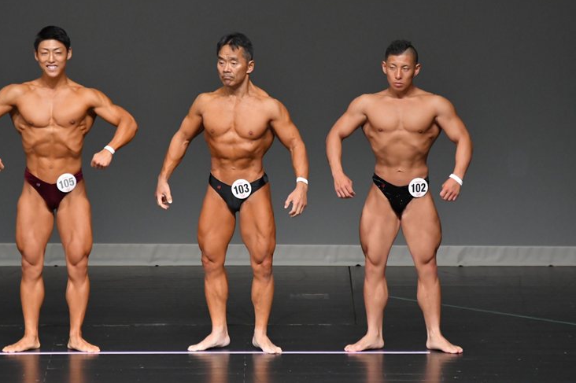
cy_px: 181
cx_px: 289
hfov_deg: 5.2
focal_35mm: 397
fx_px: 6348
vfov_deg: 3.5
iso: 5000
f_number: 5.6
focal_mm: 250
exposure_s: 1/400
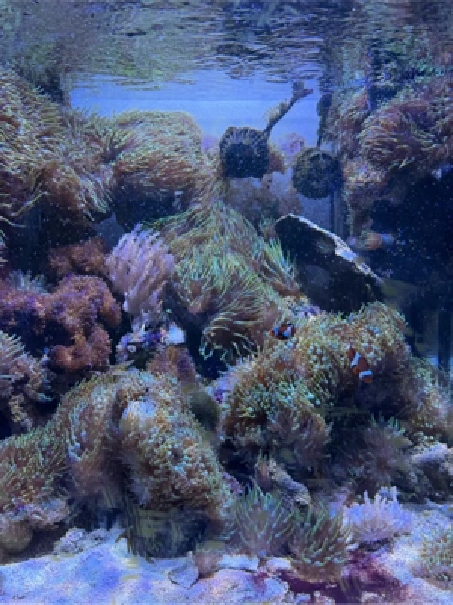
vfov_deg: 71.6
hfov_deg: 56.8
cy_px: 302
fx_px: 419
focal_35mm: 24
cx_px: 226
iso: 200
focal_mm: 6.76
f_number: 1.78
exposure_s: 1/120
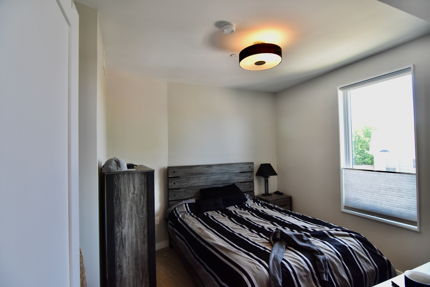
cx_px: 215
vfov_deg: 72.1
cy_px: 144
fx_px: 197
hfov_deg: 95.0
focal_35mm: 16
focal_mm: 11
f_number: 4.5
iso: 800
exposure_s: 1/80
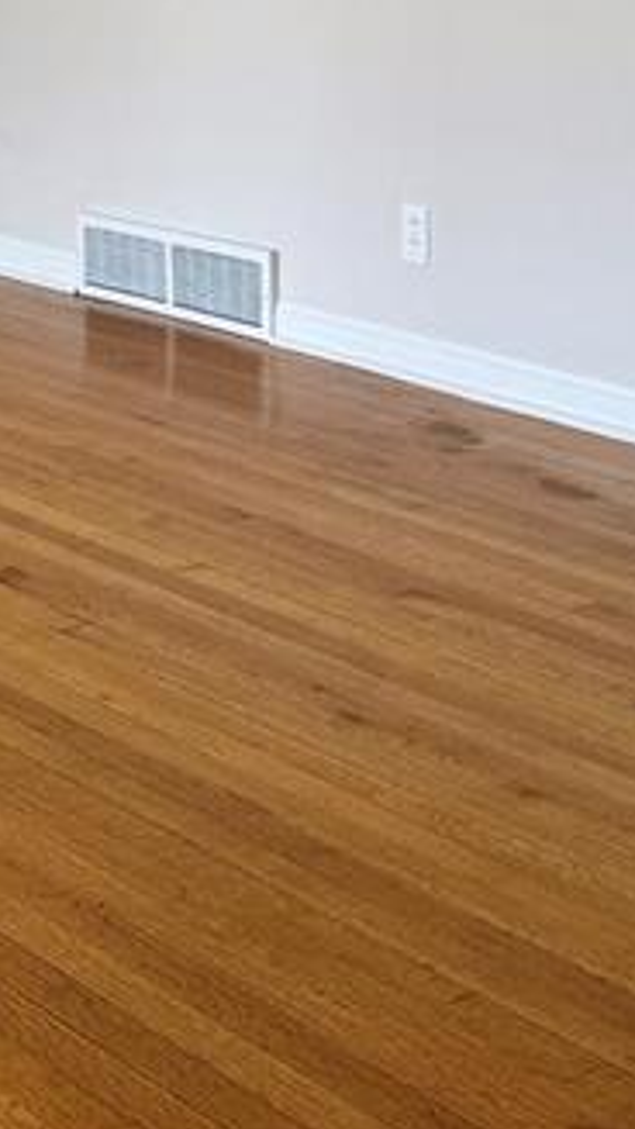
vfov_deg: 23.9
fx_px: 2454
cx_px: -7
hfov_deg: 14.5
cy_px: -183
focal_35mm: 82
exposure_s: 1/166
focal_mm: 6.76
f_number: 1.78
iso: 64
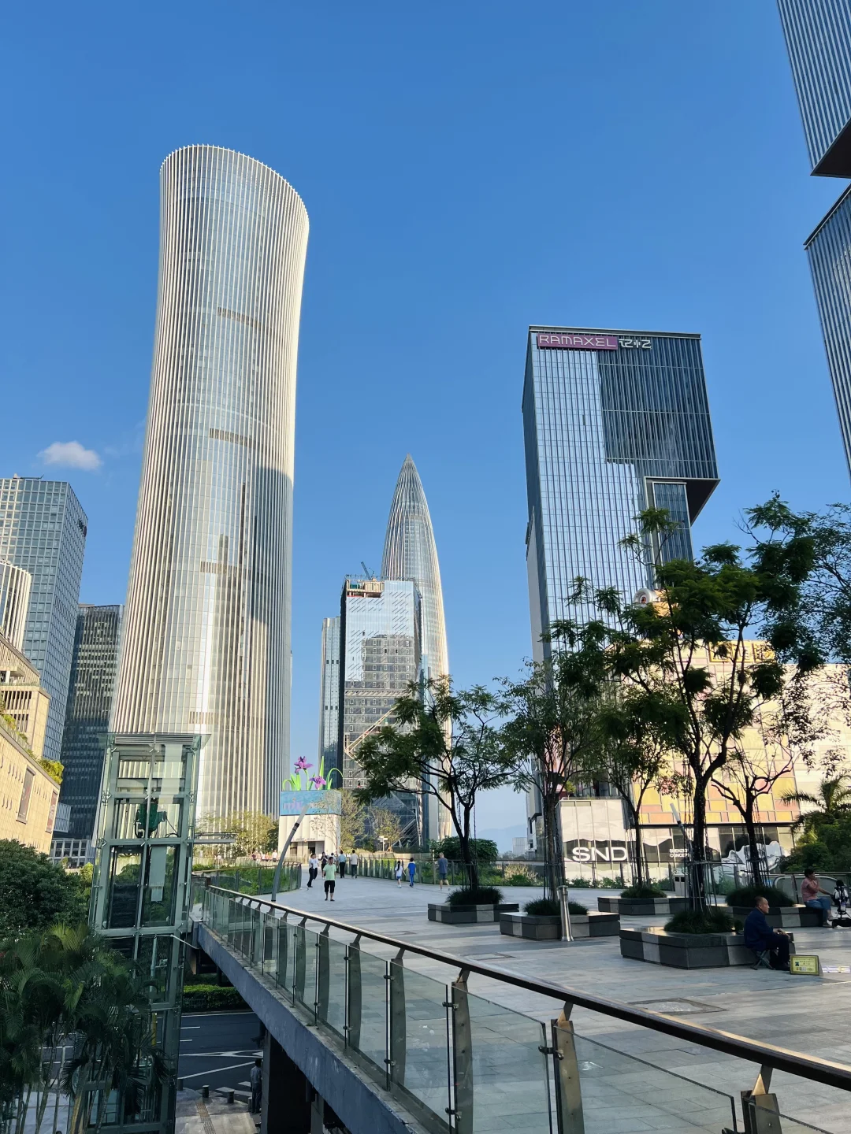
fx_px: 852
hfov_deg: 53.1
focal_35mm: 26
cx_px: 426
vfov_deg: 67.3
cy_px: 567
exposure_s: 1/1779
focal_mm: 5.7
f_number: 1.5
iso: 50
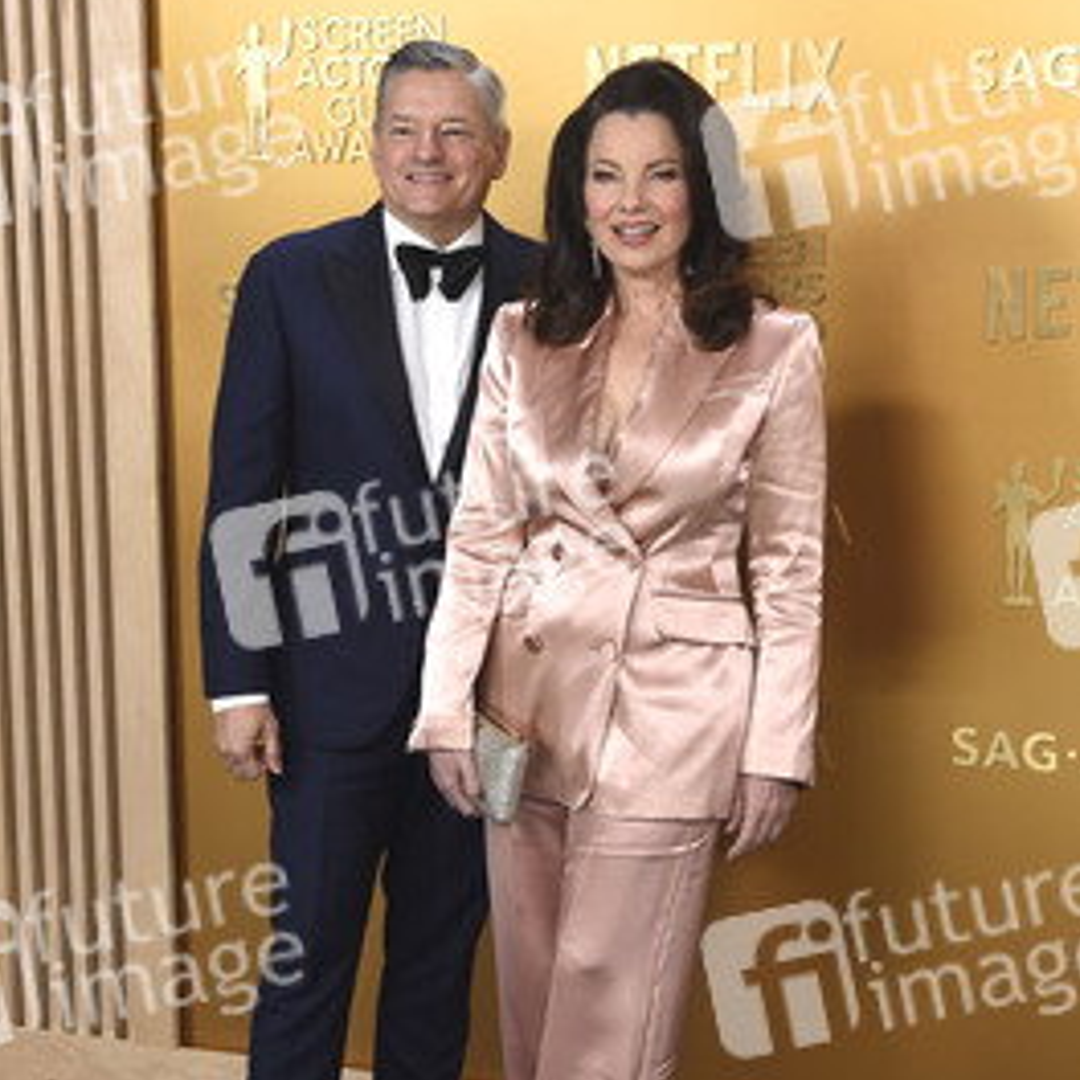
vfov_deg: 25.5
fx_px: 2365
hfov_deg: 25.7
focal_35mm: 67
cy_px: 757
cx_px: 542
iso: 2500
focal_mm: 52
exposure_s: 1/250
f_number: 5
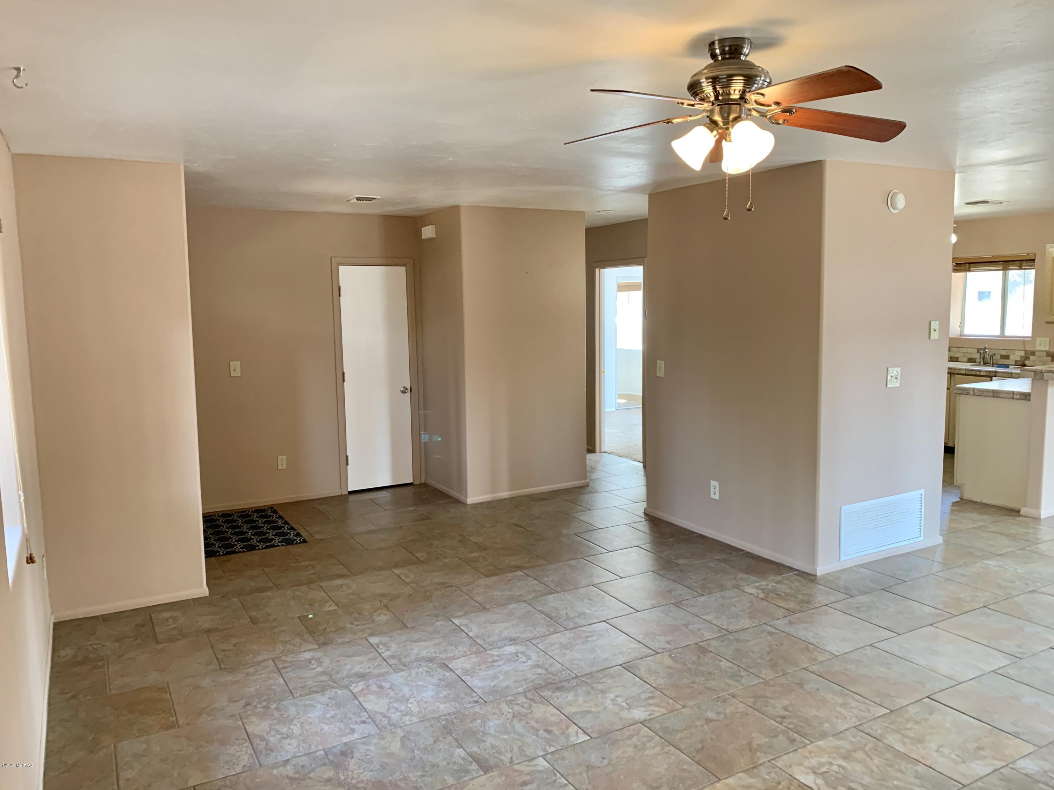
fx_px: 792
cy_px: 395
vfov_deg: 53.1
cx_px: 527
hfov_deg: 67.3
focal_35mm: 26
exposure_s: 1/60
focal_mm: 4.25
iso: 160
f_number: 1.8
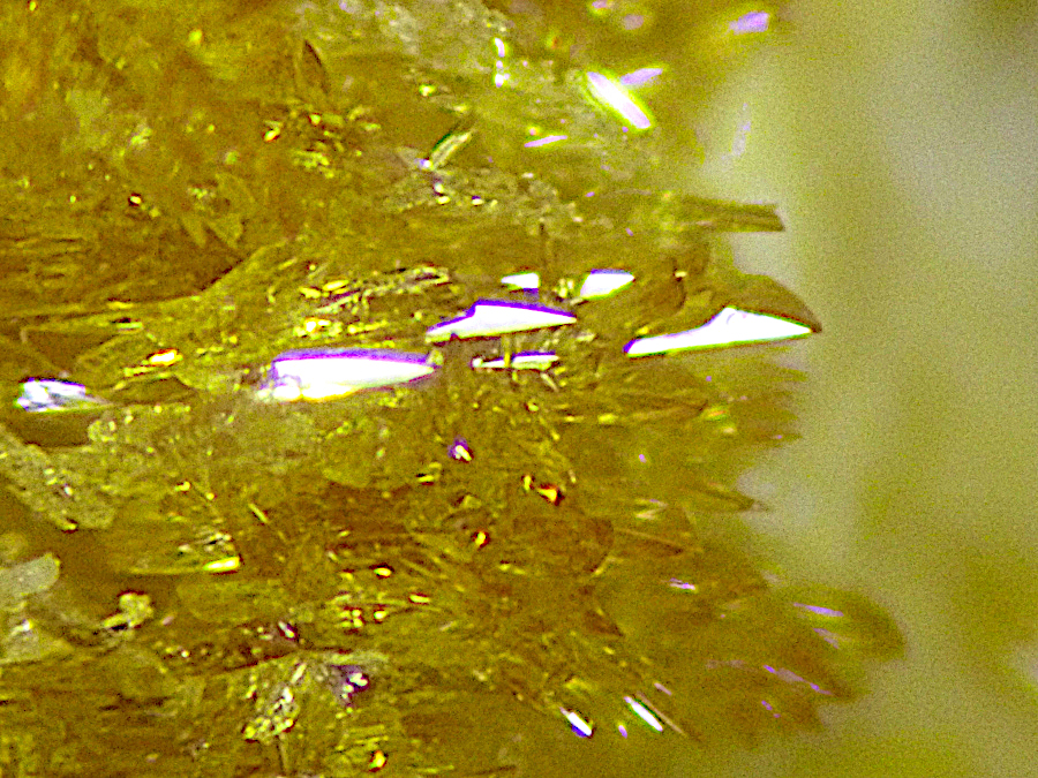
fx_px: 5997
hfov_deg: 9.9
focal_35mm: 200
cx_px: 519
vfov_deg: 7.4
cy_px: 389
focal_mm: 18
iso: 400
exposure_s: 1/60
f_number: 5.7
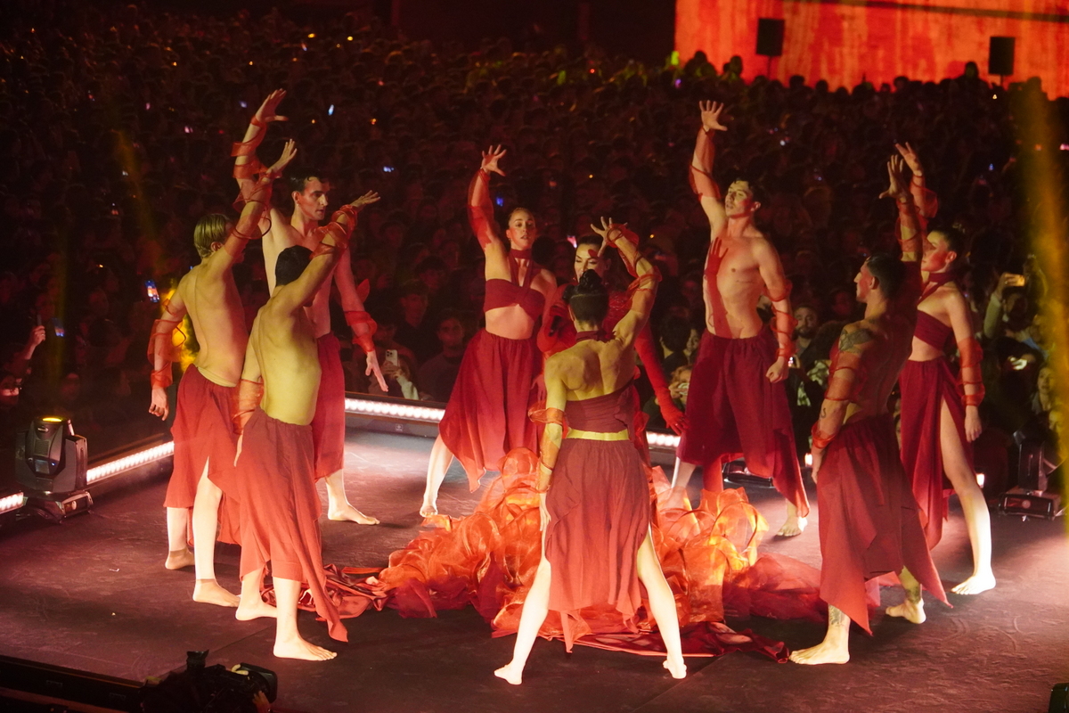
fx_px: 3118
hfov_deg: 19.5
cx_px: 534
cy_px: 356
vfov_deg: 13.0
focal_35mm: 105
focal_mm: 70
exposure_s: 1/125
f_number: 4
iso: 4000
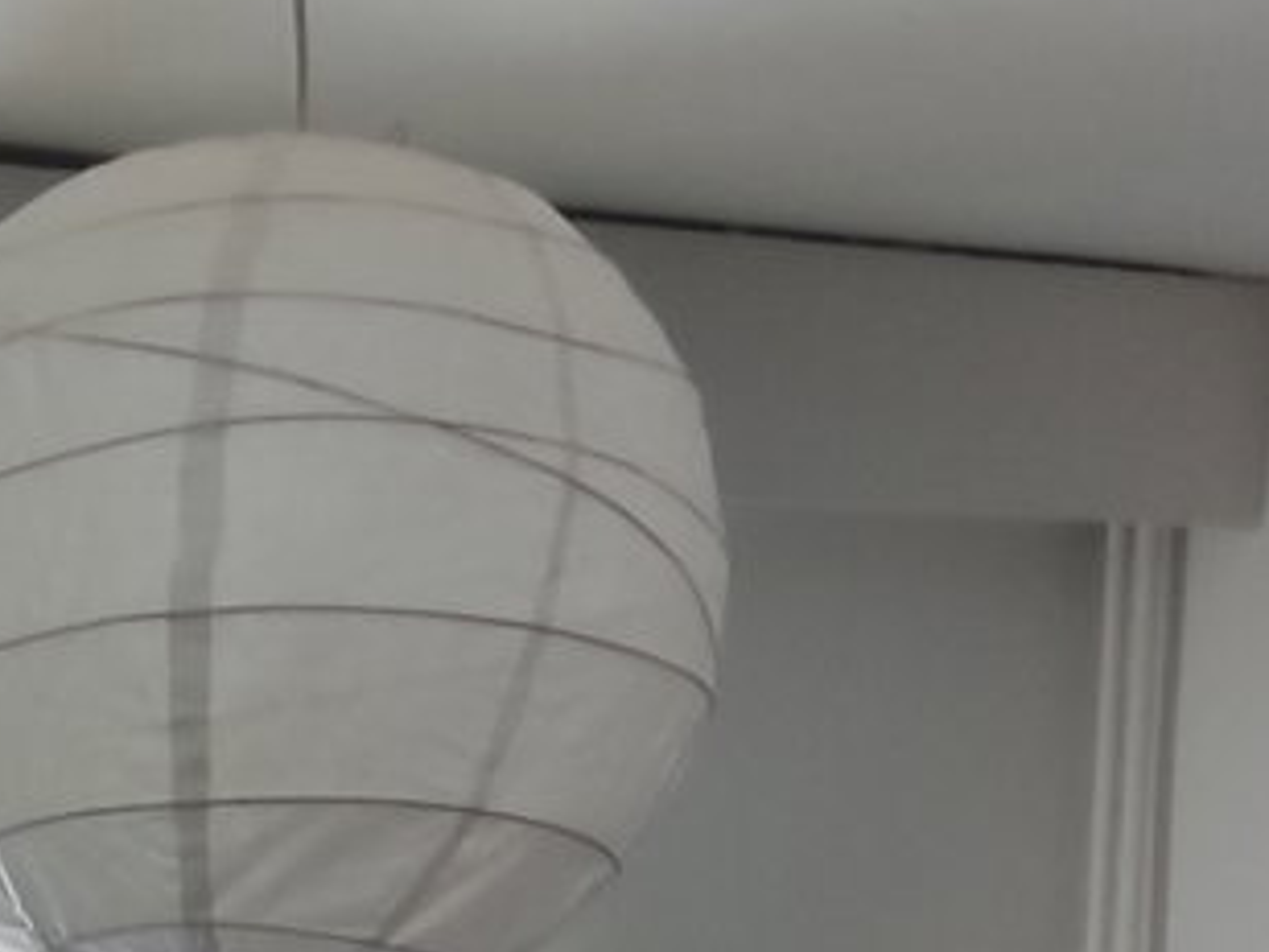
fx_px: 4766
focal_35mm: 130
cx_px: -330
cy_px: 2407
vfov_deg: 9.8
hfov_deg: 14.6
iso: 111
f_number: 1.79
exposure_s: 1/50
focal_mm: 4.71
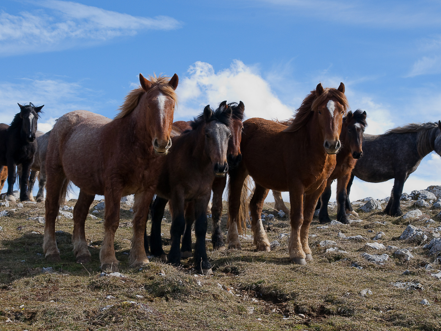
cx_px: 215
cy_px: 167
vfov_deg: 21.3
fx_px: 879
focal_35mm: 69
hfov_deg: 28.2
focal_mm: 42
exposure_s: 1/160
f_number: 13
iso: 400
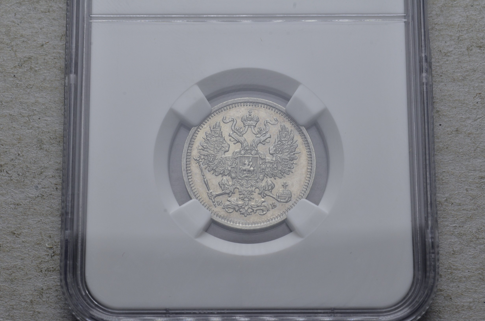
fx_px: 1109
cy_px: 160
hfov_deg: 24.7
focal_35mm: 82
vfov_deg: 16.5
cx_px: 242
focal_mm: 55
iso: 400
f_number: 14
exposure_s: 1/250
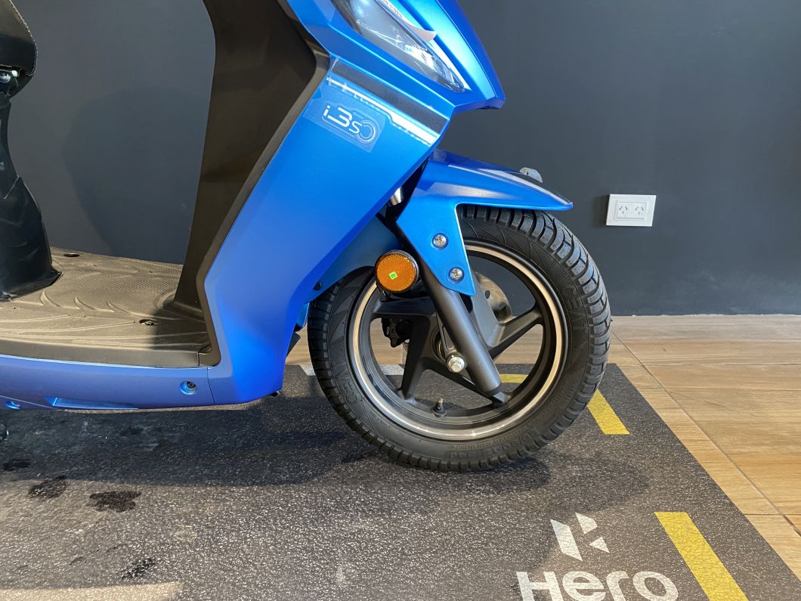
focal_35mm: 26
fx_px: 602
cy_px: 300
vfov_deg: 53.1
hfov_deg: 67.3
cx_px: 400
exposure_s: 1/50
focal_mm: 4.25
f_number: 1.8
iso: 200
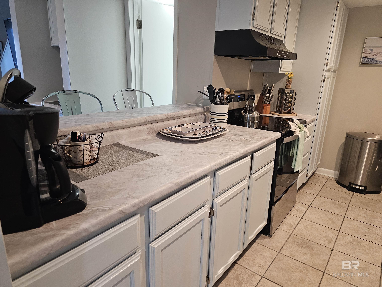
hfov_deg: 73.9
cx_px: 191
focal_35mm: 23
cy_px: 144
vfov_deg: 58.9
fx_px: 254
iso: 640
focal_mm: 6.3
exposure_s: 1/120
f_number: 1.7
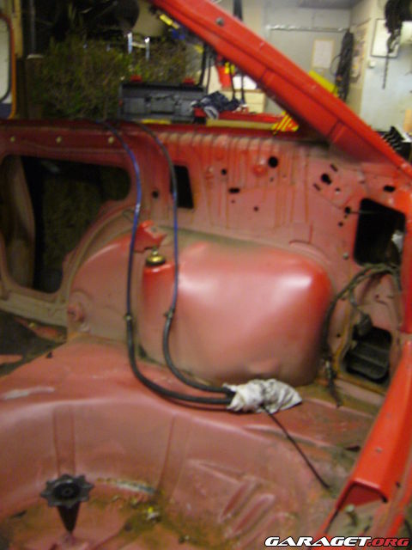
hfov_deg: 40.7
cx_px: 206
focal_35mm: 35
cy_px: 275
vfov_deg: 52.6
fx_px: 555
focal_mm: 5.8
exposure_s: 1/8
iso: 200
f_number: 2.8
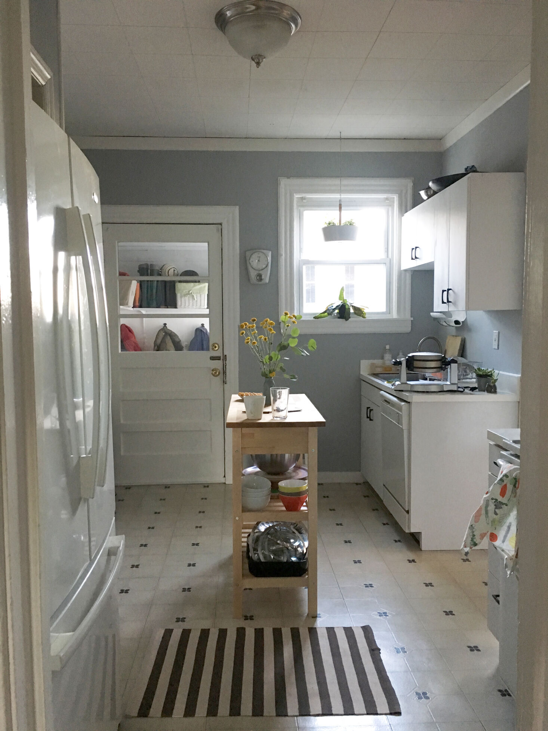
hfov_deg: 48.2
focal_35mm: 29
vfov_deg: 61.7
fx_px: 612
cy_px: 366
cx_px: 274
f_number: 2.2
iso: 200
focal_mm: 4.15
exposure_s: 1/20
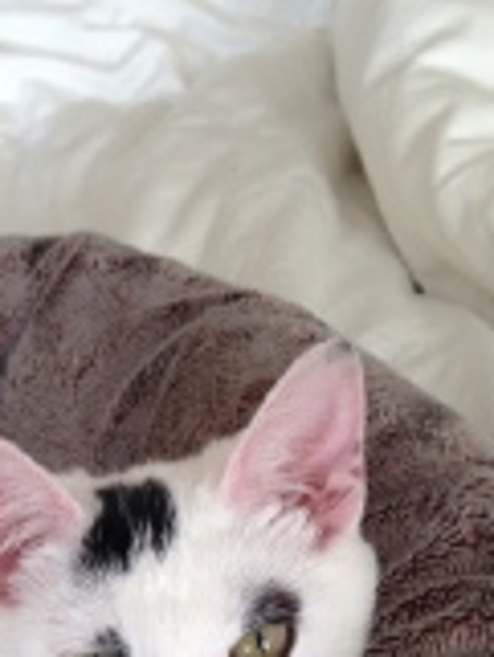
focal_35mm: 82
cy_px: 624
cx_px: 94
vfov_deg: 23.0
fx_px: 1558
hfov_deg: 17.8
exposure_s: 1/60
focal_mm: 4.13
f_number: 2.4
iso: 64
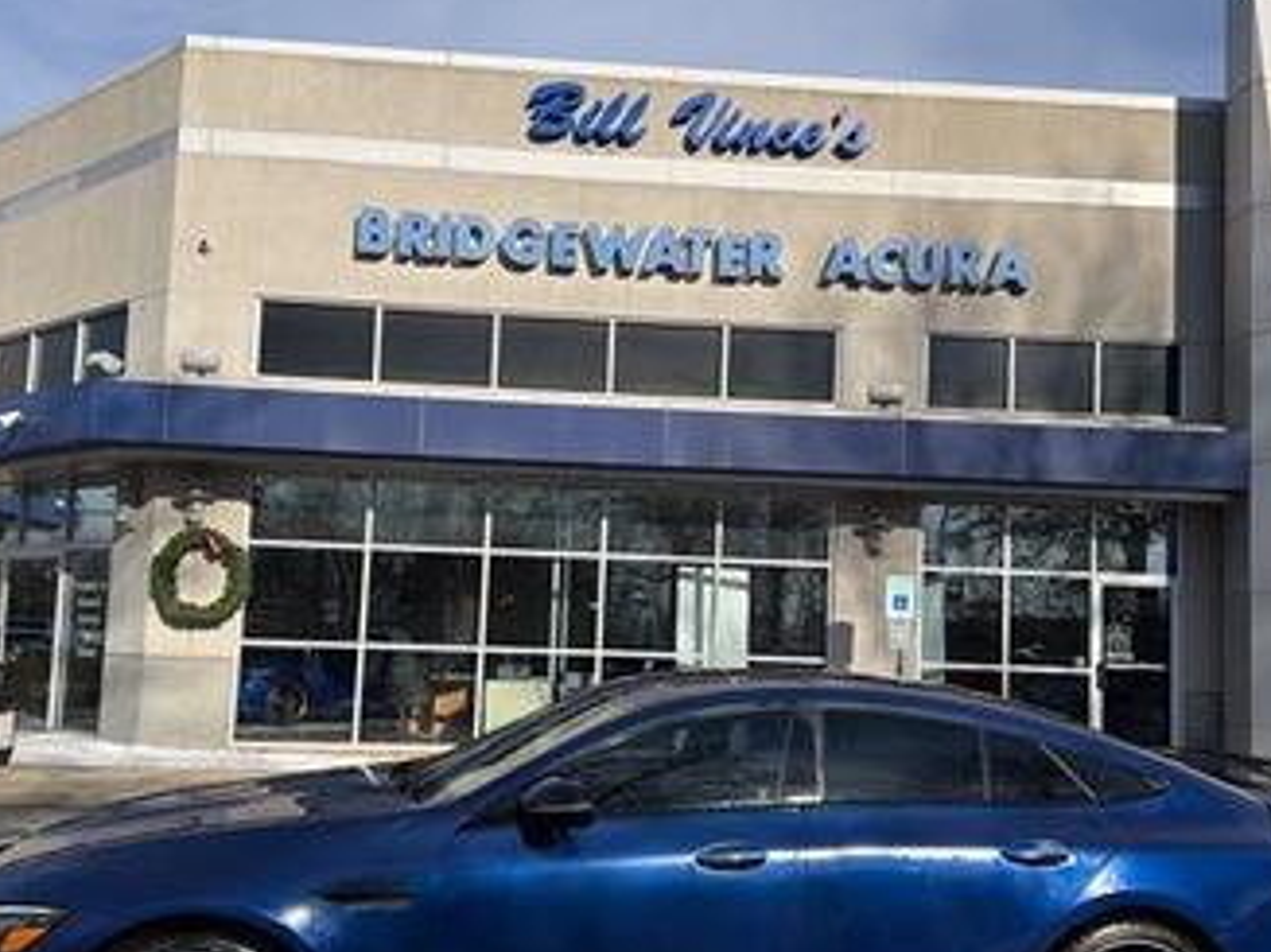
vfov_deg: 38.6
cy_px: 521
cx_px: 688
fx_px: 1358
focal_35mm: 37
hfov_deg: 50.1
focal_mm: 6.76
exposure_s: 1/8130
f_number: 1.78
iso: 80
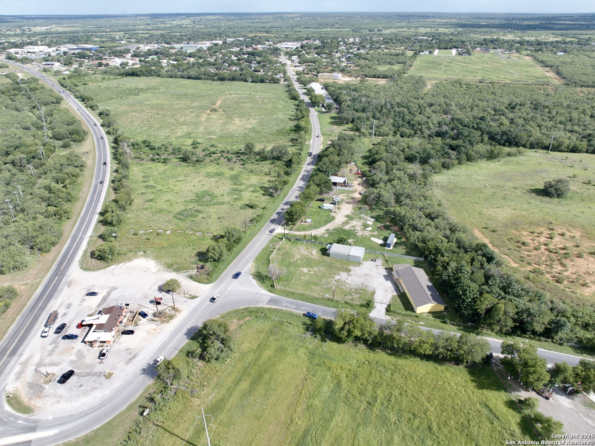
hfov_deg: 71.6
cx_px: 298
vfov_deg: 56.8
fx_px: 412
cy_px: 223
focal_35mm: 24
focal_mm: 12.29
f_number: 2.8
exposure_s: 1/1000
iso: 110
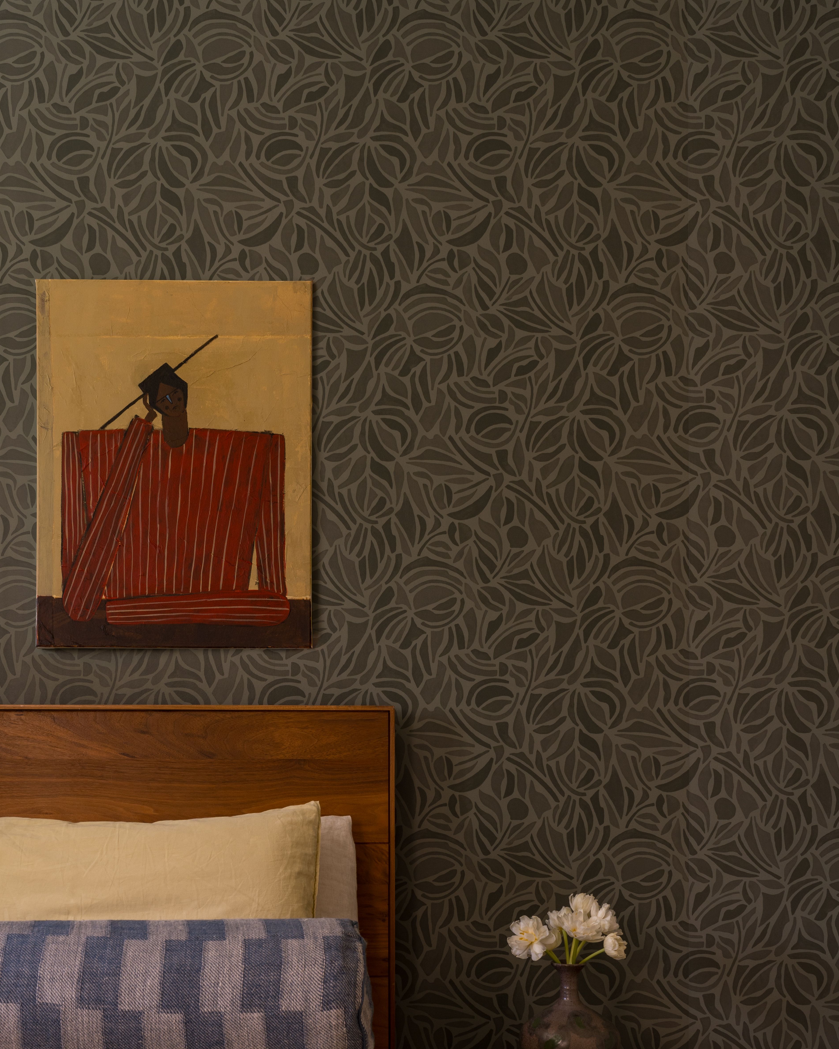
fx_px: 1552
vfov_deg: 36.7
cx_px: 350
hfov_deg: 30.2
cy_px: 741
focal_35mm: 50
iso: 200
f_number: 9
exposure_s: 2.5
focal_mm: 36
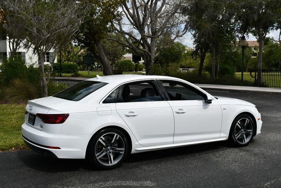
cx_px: 140
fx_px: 375
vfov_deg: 28.1
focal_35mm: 48
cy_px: 94
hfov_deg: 41.1
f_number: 9
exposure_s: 1/320
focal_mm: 24
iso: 100
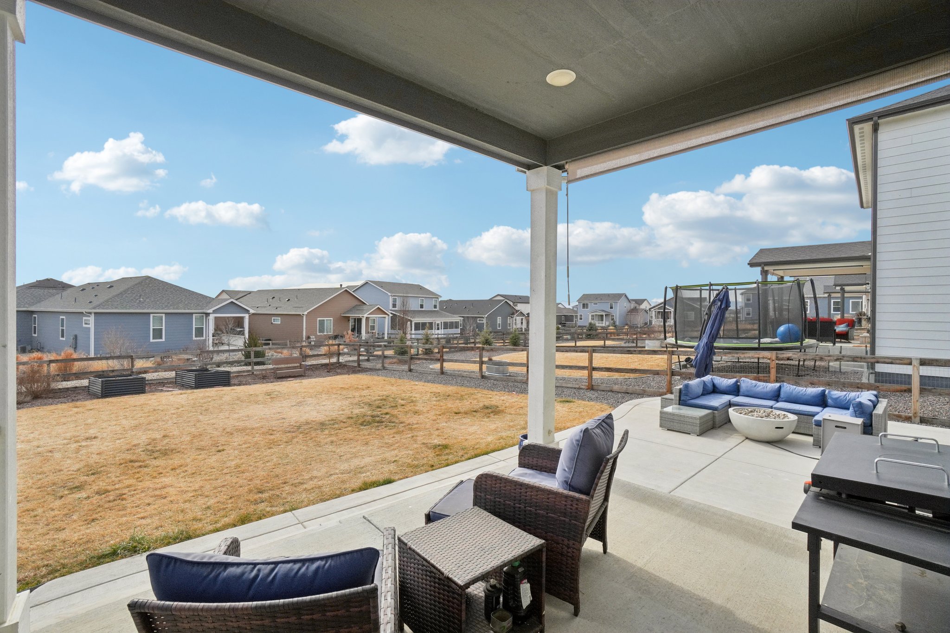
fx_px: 396
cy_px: 316
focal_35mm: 15
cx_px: 475
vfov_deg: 77.3
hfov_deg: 100.4
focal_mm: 10
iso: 400
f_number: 8
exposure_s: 1/1600
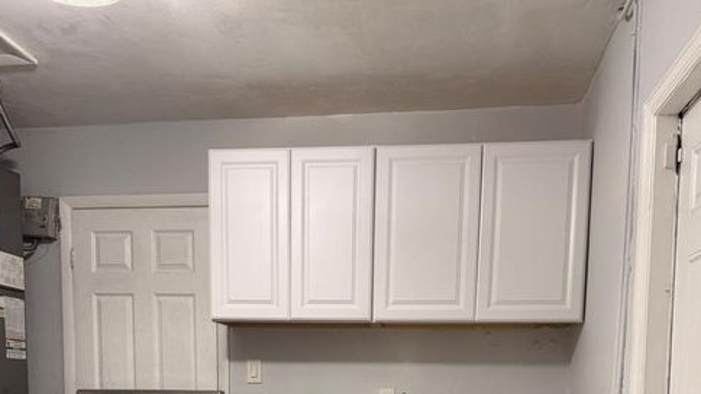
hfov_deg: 55.3
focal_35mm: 36
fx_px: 669
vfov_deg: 29.2
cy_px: 448
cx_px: 355
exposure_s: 1/60
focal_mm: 6.76
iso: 160
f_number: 1.78
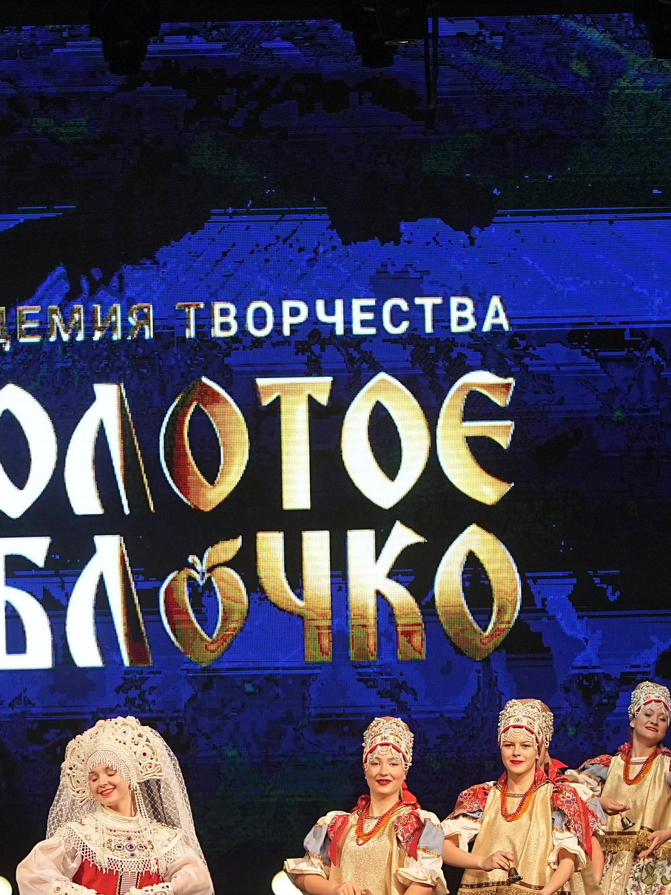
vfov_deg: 11.4
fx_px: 4470
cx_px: 67
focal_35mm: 173
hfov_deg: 8.6
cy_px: 622
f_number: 4
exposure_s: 1/400
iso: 2500
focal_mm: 85
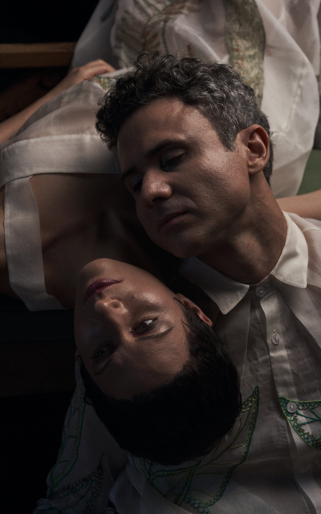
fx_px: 1218
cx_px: 168
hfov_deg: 15.0
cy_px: 258
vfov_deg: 23.8
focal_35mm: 87
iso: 100
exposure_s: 1/500
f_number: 5.6
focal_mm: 85
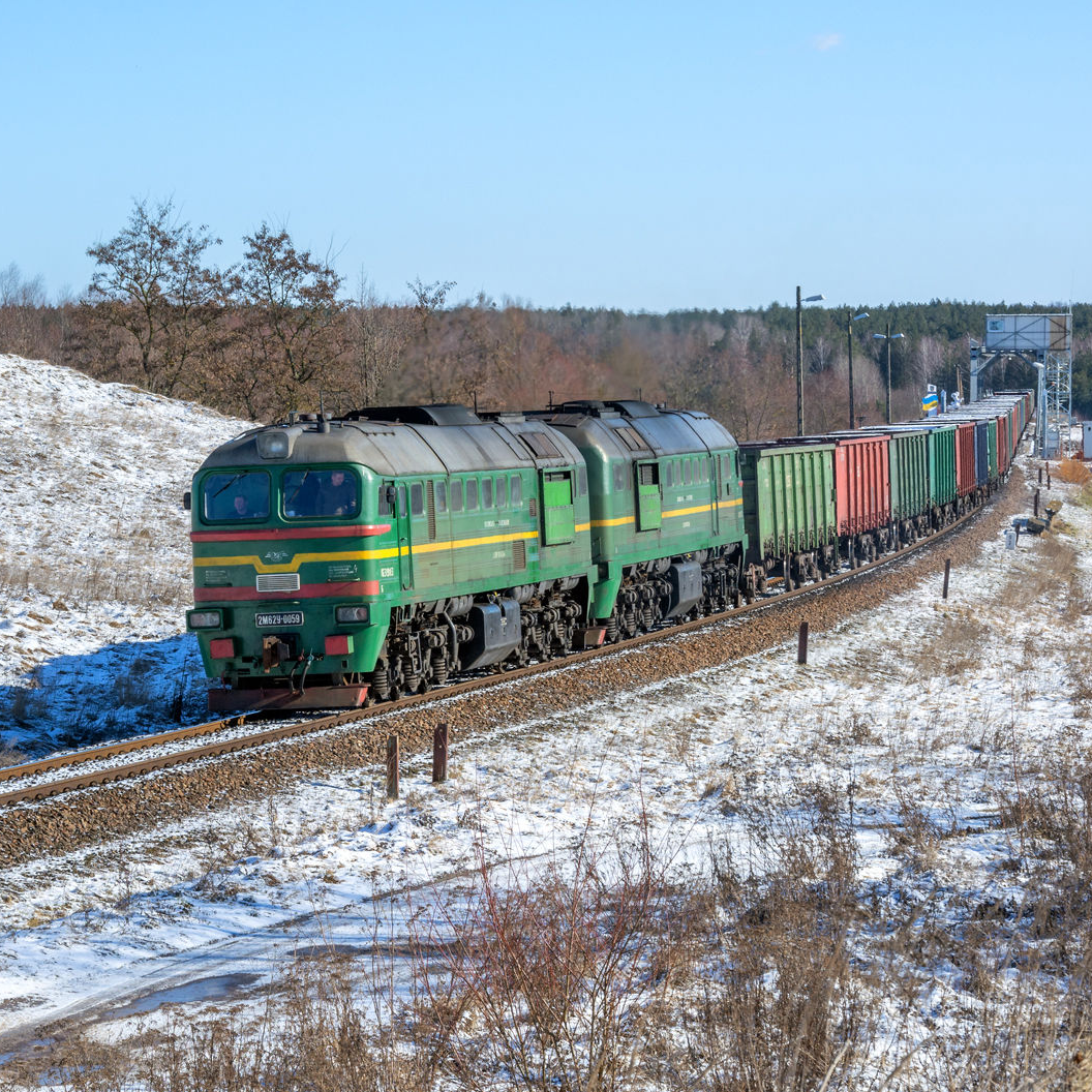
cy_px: 551
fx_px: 3997
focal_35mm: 112
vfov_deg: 15.6
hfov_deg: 15.5
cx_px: 631
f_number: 9
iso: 125
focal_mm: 58
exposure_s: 1/400
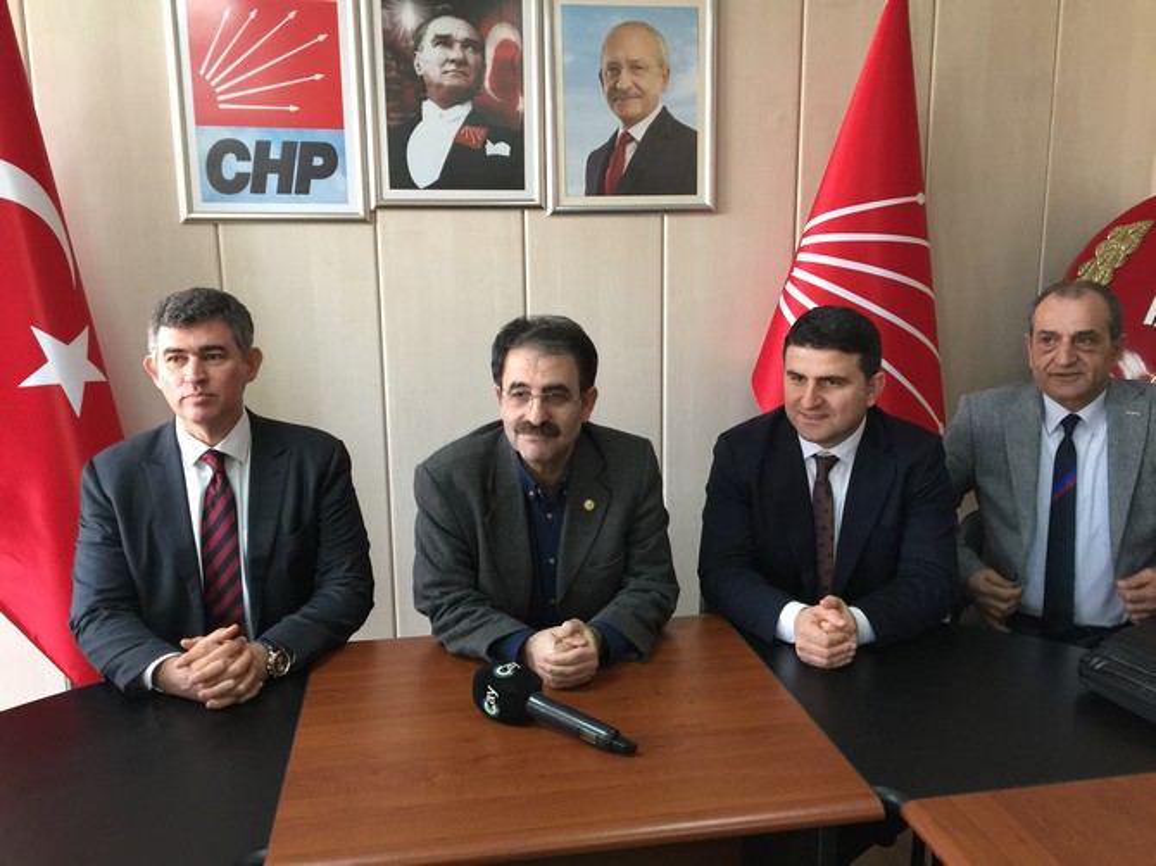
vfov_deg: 48.2
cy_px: 433
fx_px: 968
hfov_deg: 61.7
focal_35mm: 29
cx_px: 578
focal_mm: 4.15
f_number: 2.2
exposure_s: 1/17
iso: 80
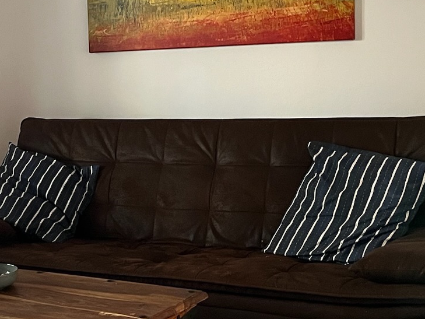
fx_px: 896
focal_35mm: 73
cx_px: 43
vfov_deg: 20.1
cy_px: 122
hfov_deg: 25.8
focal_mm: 5.1
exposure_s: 1/38
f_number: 1.6
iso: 640
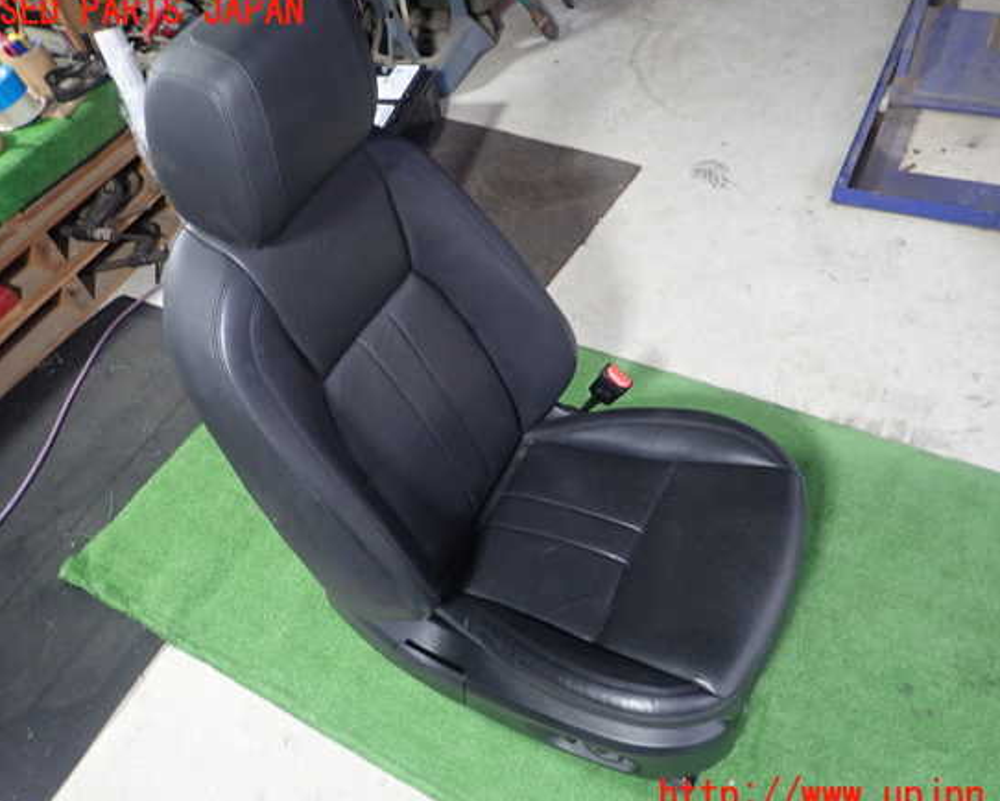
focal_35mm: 27
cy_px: 404
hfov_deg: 64.0
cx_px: 522
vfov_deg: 53.2
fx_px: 799
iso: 250
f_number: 2
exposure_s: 1/30
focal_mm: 4.5
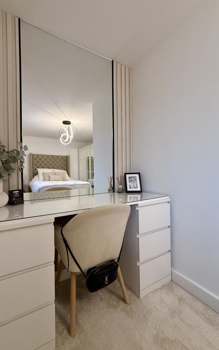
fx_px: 143
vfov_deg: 101.5
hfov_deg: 74.2
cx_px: 91
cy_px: 174
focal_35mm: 15
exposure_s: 1/77
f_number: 2.2
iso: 400
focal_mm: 2.22
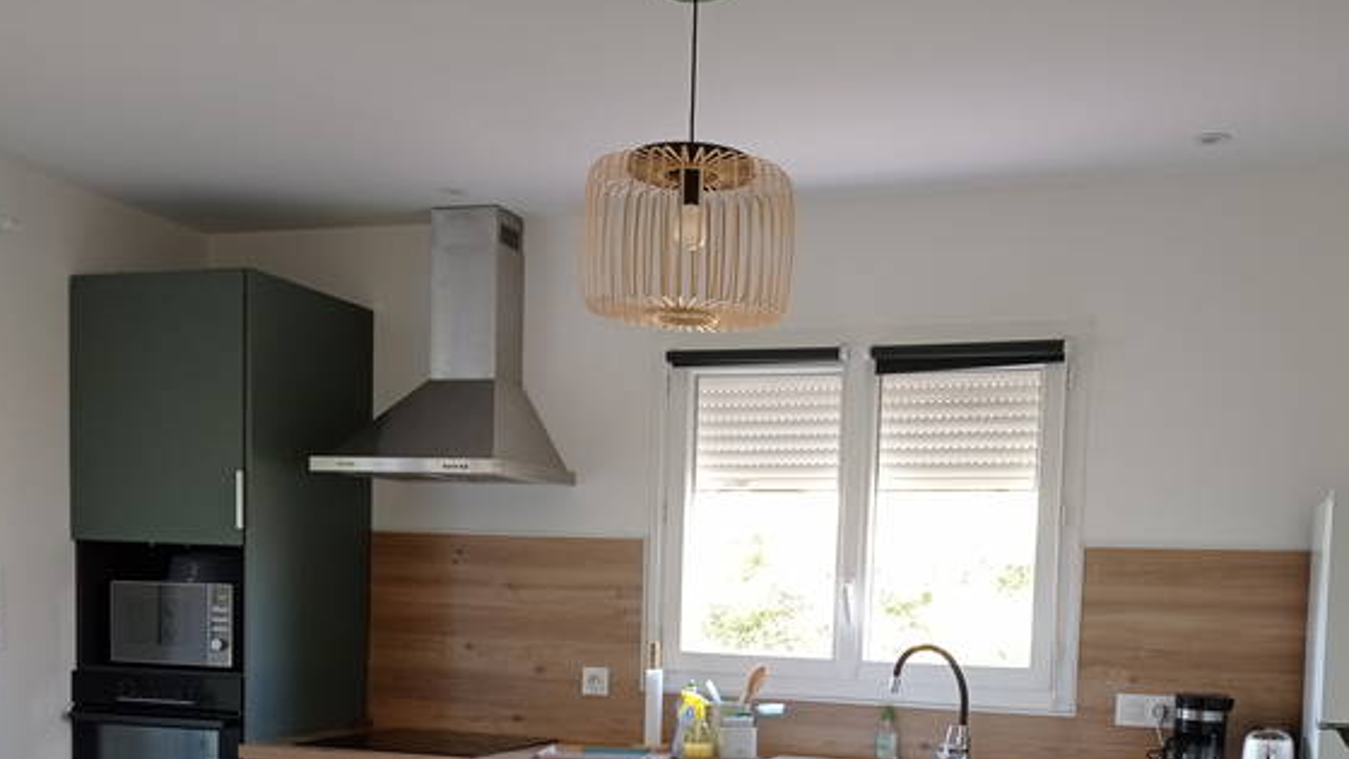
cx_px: 727
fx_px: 1538
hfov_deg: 47.3
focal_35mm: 43
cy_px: 699
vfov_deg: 26.7
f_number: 1.79
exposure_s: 1/33.3
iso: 216
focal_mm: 4.74
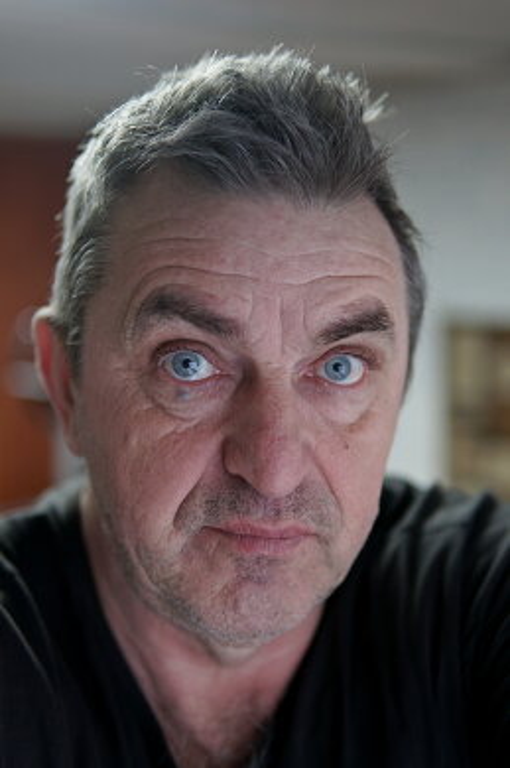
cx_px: 255
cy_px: 384
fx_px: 959
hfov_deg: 29.8
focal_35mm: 45
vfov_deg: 43.7
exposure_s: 1/60
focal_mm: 30
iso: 160
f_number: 1.6
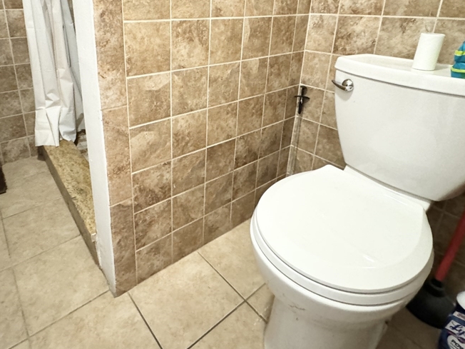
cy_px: 96
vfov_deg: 58.6
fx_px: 296
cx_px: 179
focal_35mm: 22
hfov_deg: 75.3
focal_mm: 2.22
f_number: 2.2
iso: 800
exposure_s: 1/40
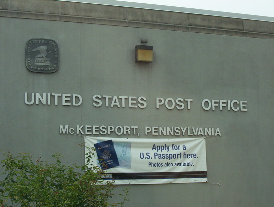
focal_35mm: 81
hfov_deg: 24.1
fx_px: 643
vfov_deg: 18.3
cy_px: 104
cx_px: 137
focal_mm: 10.76
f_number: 6.84
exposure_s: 1/399
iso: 100
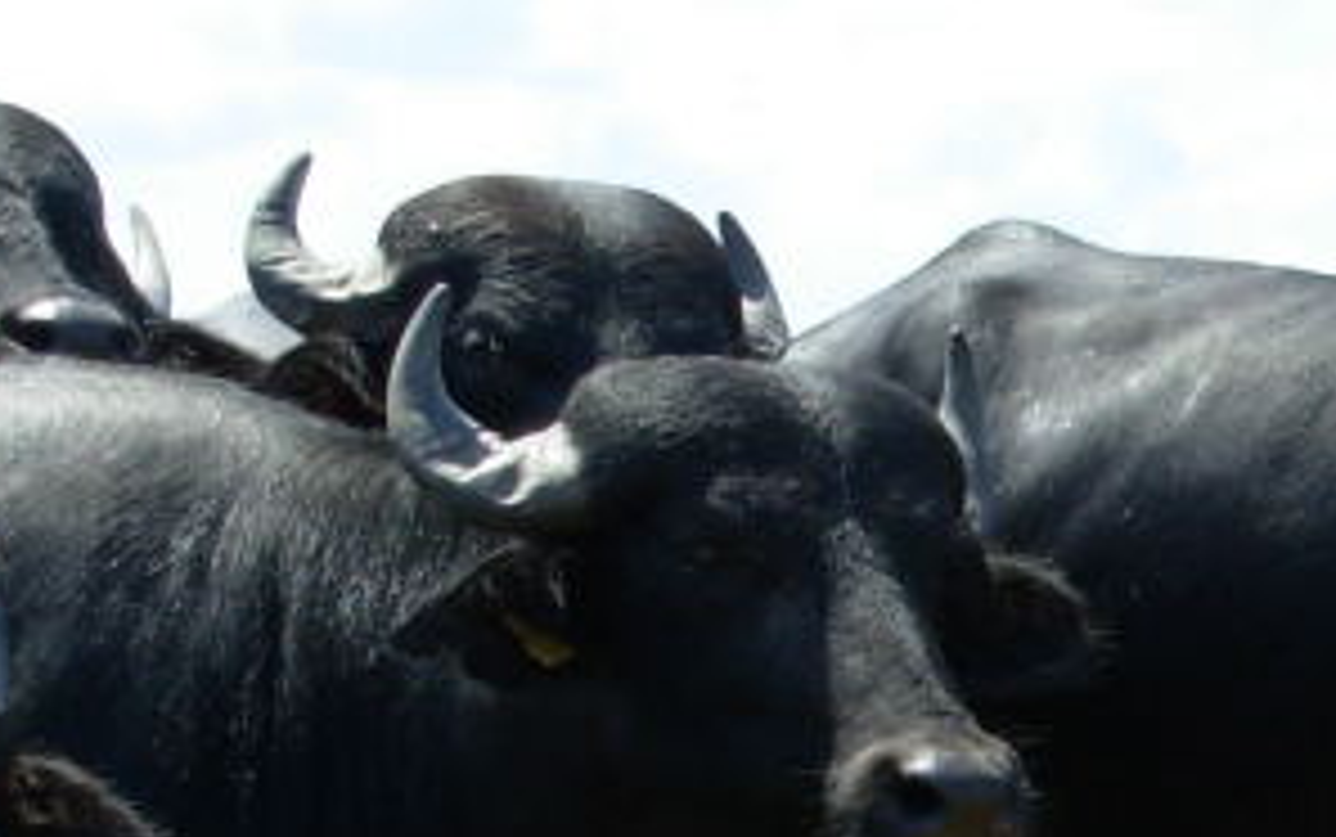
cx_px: 1520
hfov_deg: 9.8
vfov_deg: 6.2
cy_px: 860
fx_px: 7723
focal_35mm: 212
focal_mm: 9.5
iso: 50
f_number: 3.3
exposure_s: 1/575
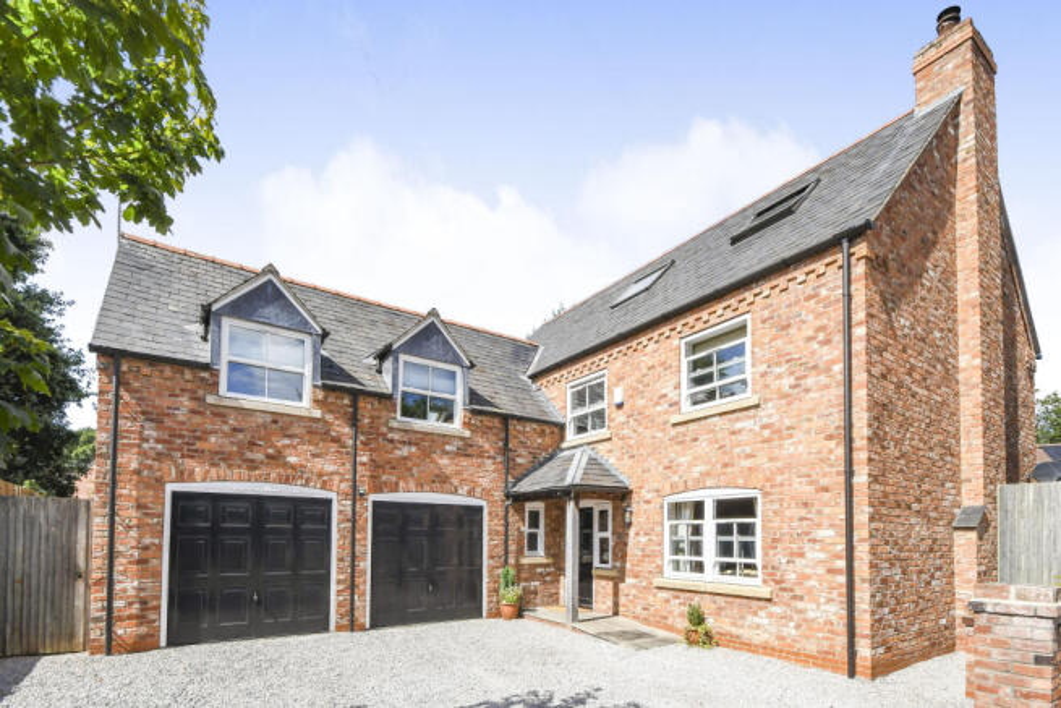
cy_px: 354
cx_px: 530
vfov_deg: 77.4
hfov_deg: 100.4
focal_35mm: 15
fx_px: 442
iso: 800
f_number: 14
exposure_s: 1/800
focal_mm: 10
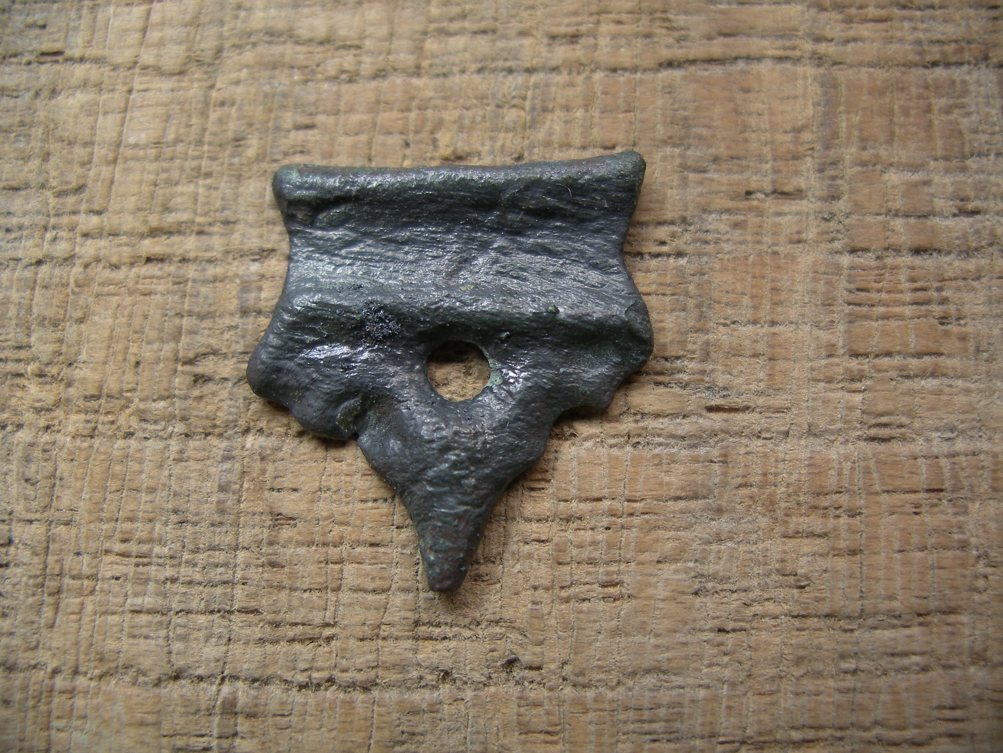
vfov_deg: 38.7
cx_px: 502
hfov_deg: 50.1
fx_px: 1073
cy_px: 376
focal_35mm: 37
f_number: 2.8
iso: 80
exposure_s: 1/50
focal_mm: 7.8
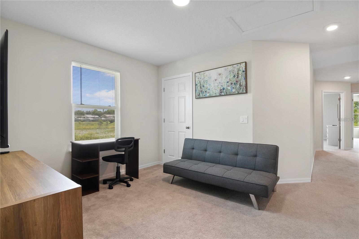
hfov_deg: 96.7
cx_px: 180
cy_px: 120
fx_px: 160
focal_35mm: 16
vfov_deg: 73.7
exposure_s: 1/1.67
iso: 100
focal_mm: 11
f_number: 8
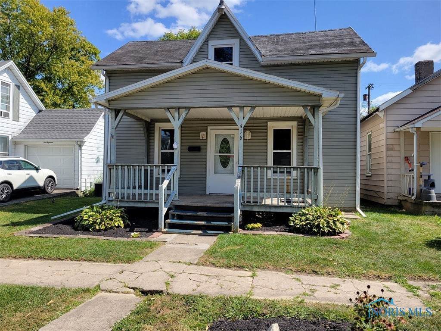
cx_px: 220
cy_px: 166
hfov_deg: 67.3
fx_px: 331
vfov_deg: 53.1
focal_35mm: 26
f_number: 1.8
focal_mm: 5.4
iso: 40
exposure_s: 1/1576
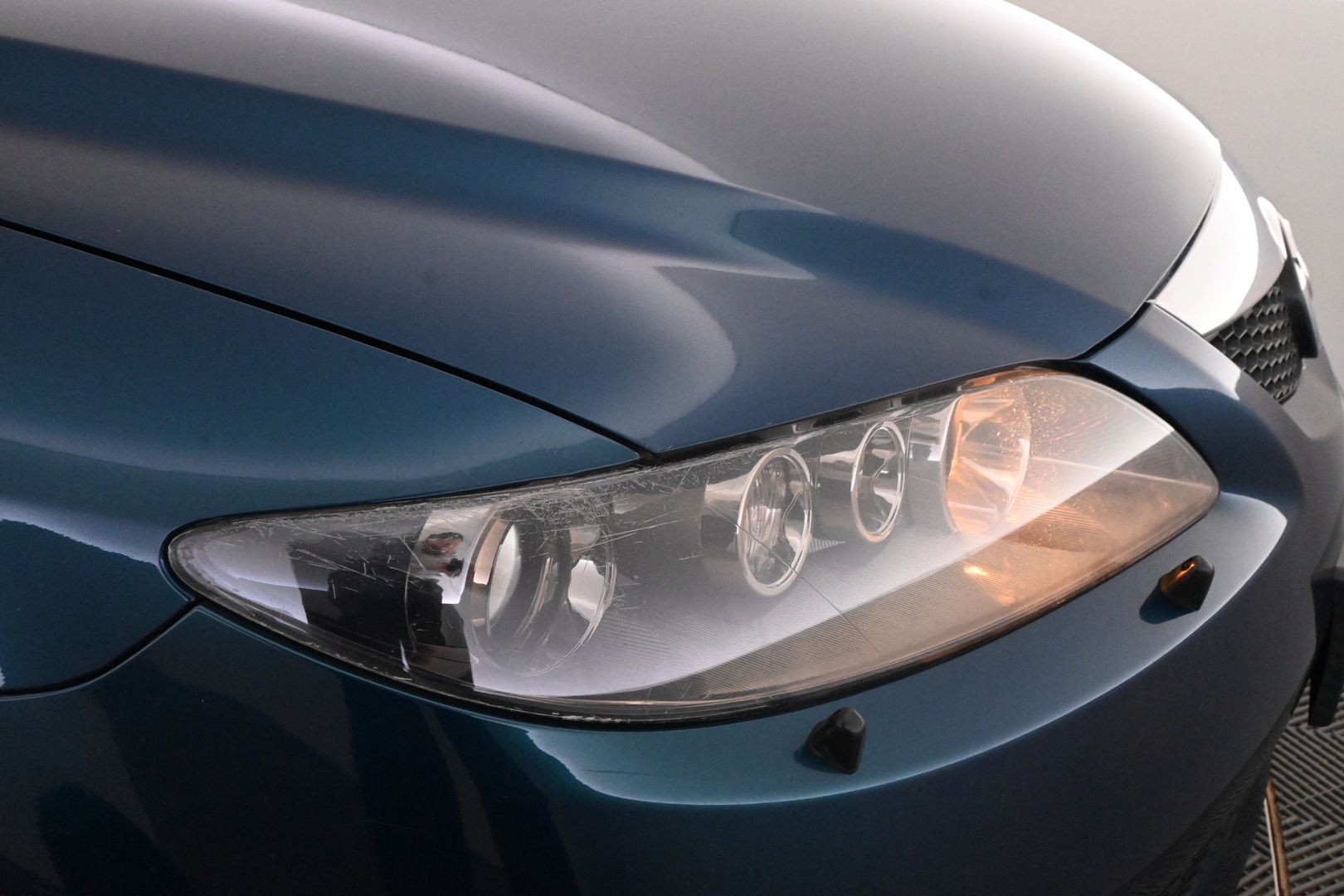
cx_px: 672
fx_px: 1148
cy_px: 448
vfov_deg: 42.6
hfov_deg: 60.7
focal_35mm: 31
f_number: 9
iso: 5000
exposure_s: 1/40
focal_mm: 20.5
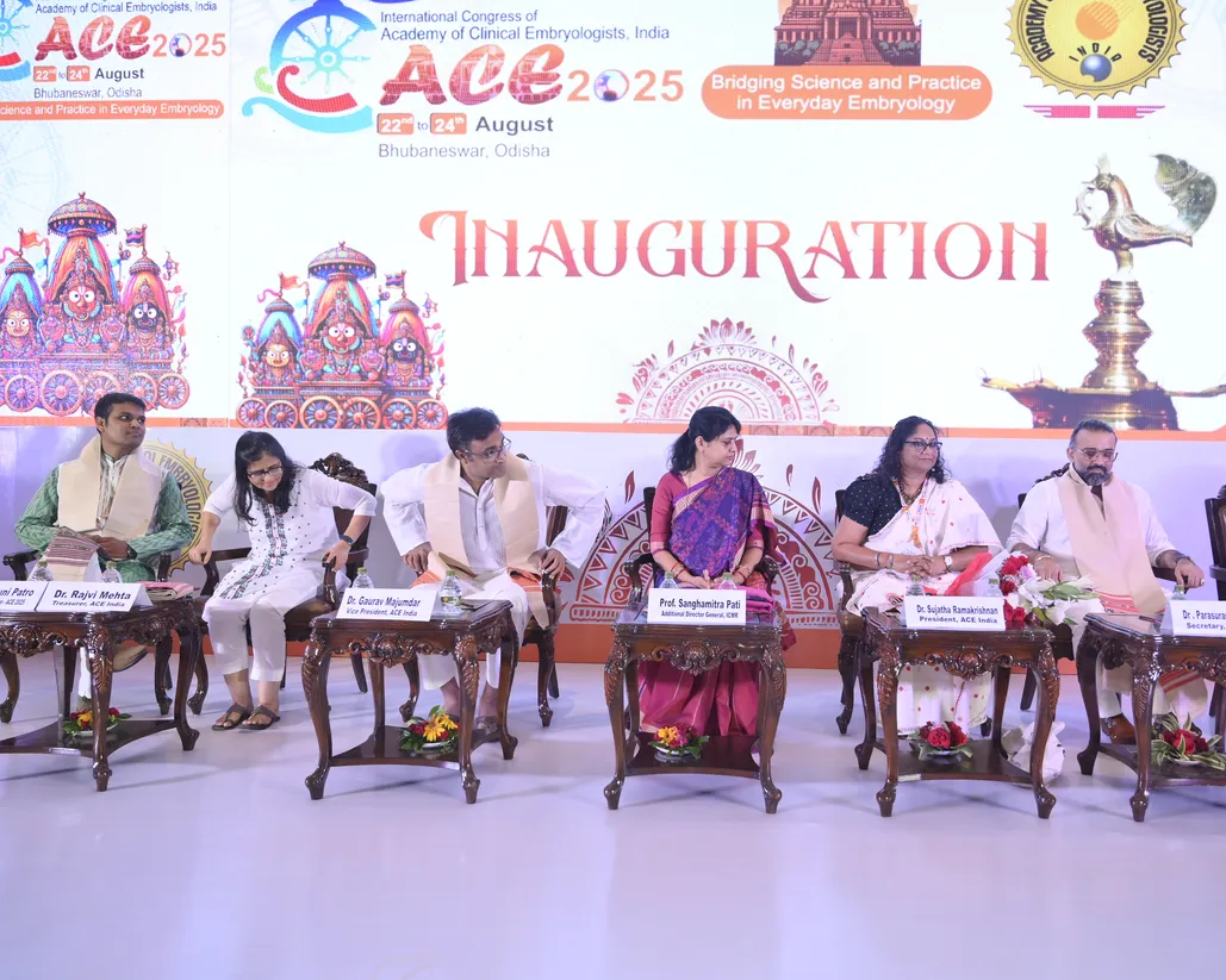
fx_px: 1016
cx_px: 715
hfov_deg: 61.8
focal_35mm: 28
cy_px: 483
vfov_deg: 51.5
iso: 640
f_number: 4
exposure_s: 1/125
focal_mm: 24
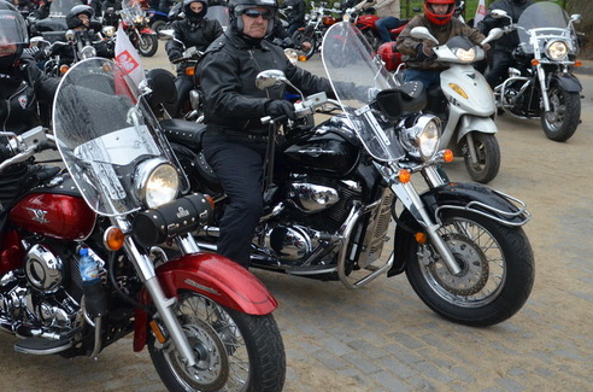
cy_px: 131
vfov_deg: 25.7
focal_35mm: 52
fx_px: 854
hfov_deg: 38.0
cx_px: 212
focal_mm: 24
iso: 1600
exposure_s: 1/2000
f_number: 5.6
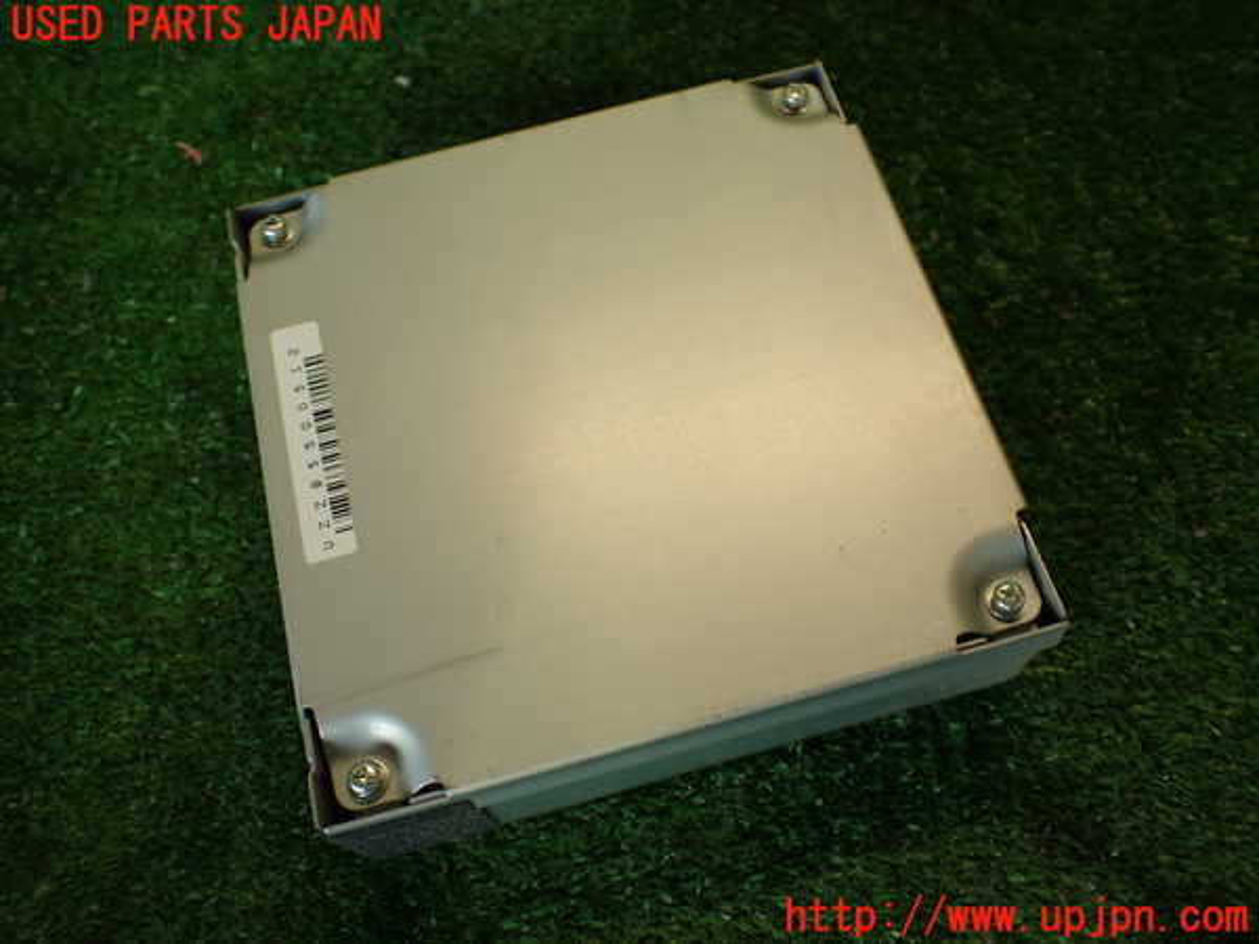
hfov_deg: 56.8
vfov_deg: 44.2
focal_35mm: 32
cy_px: 472
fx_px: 1164
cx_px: 630
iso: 125
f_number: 2.4
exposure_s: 1/60
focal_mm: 5.79
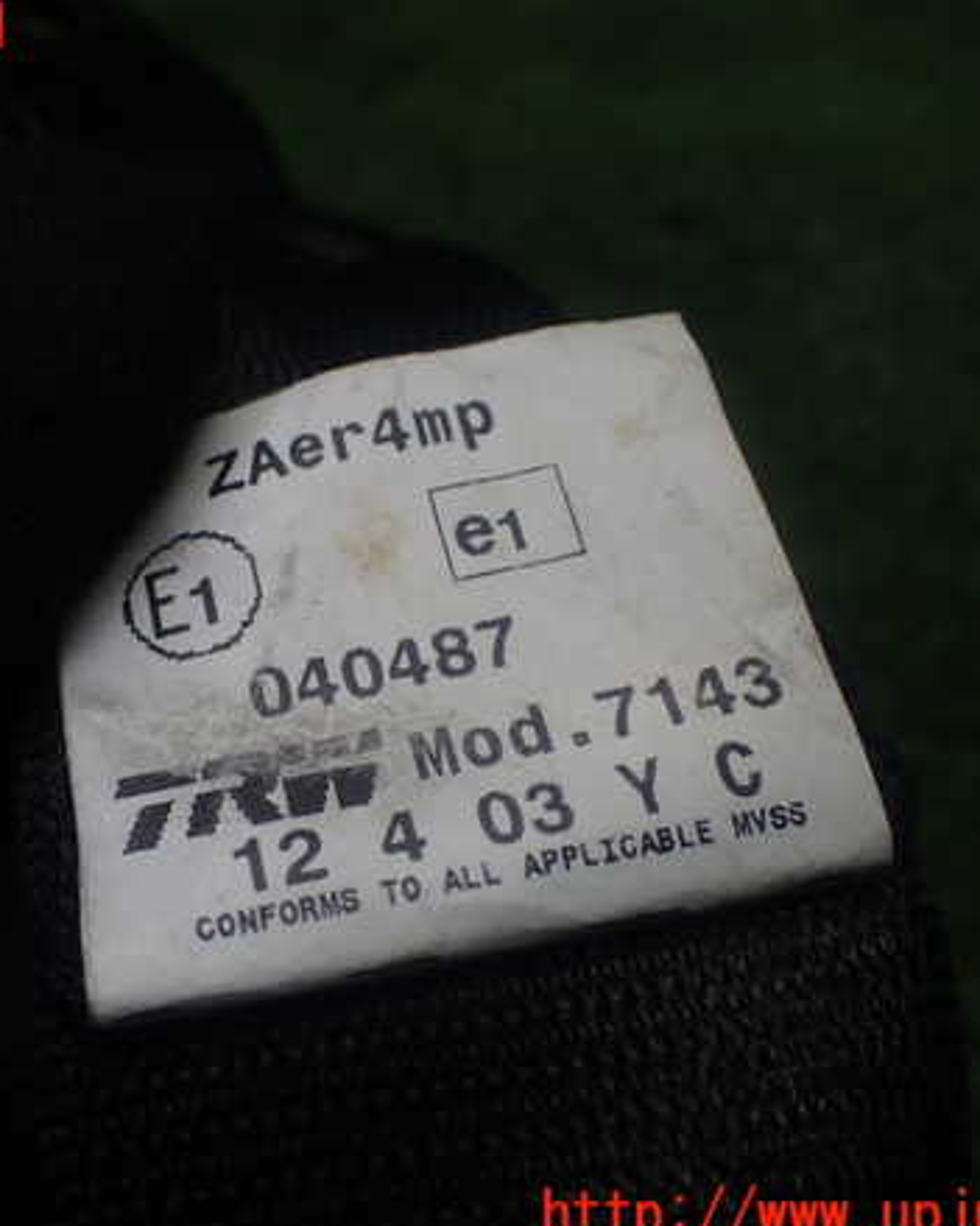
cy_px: 623
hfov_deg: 37.0
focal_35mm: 40
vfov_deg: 45.8
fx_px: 1451
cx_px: 335
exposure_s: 1/160
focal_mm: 5.4
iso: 100
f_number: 2.3
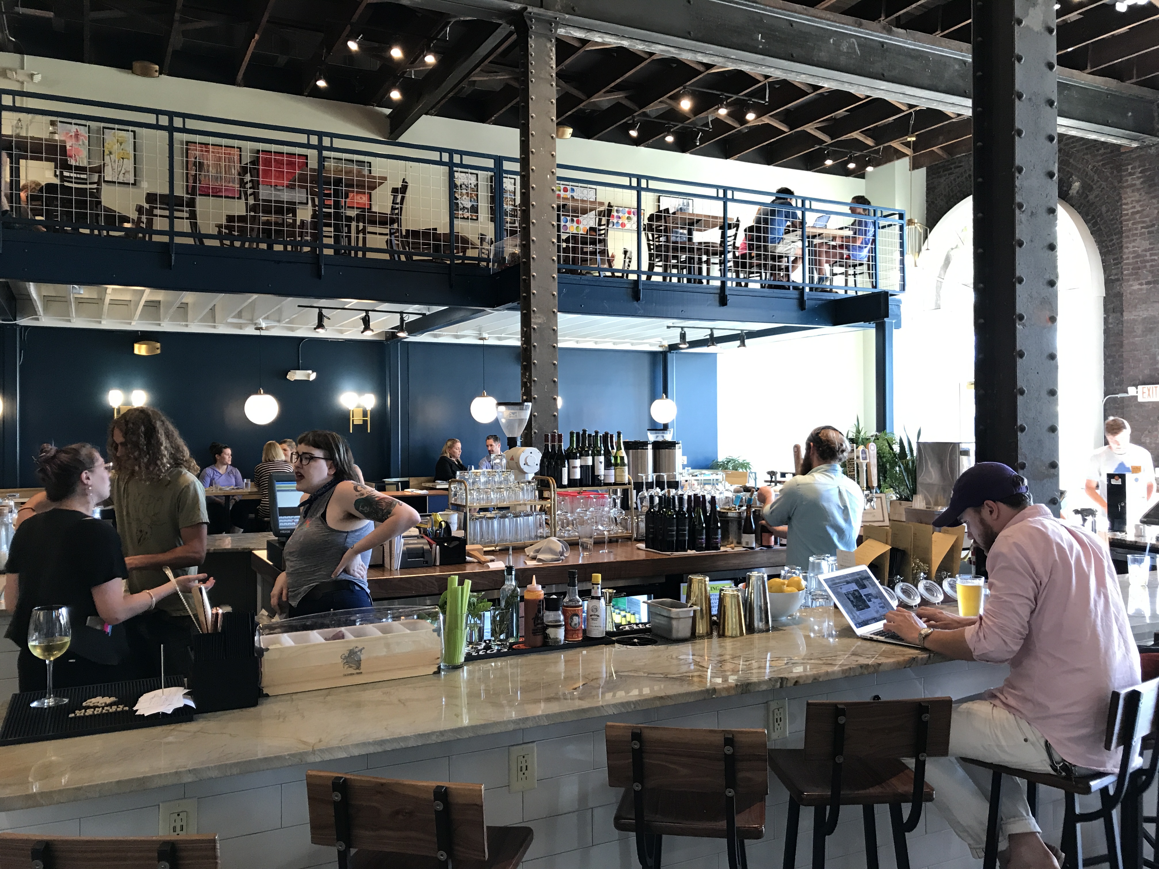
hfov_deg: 63.4
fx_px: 937
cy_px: 434
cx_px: 580
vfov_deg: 49.7
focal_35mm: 28
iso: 40
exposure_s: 1/17
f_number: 1.8
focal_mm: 3.99
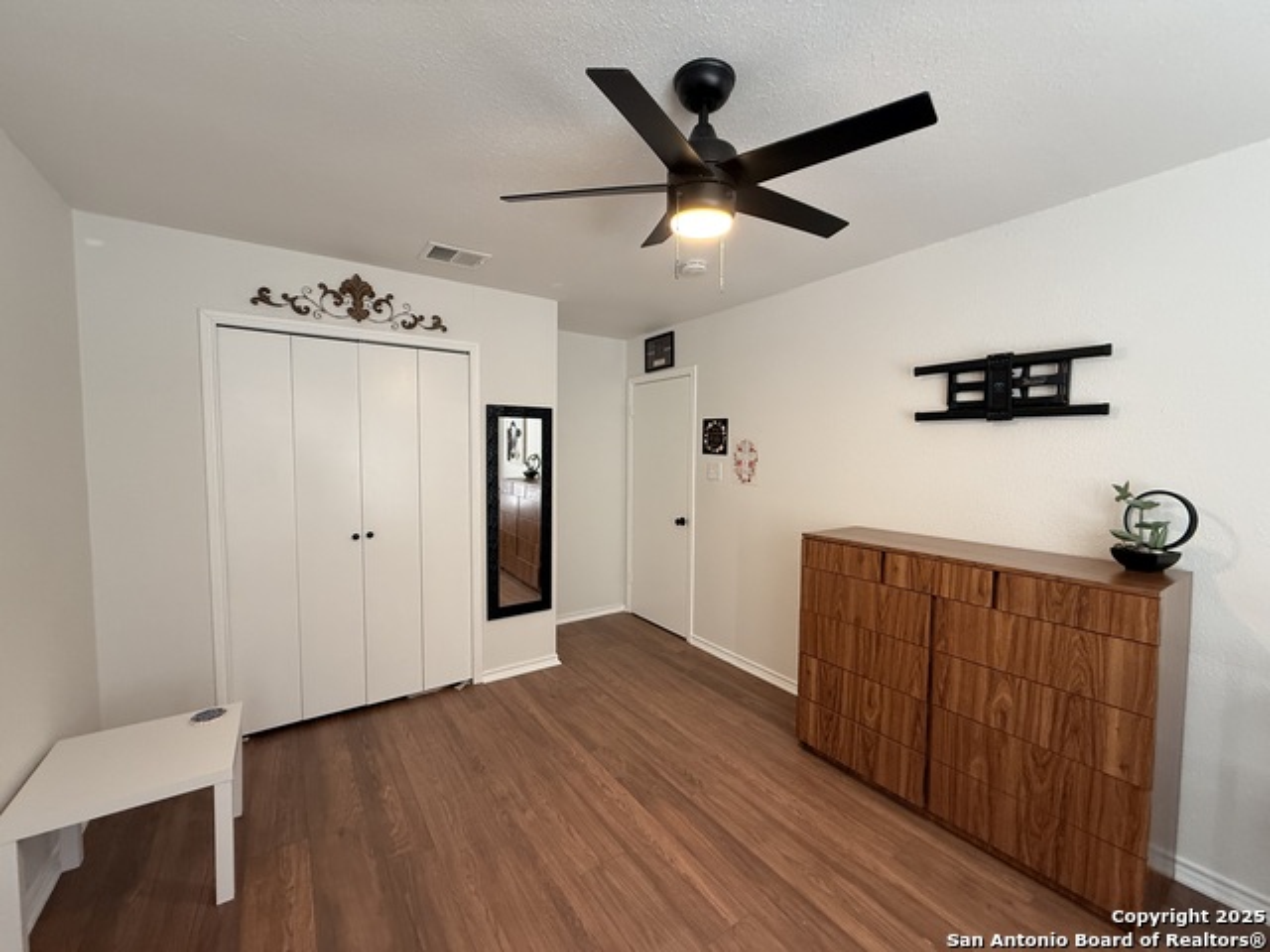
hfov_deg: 102.1
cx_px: 635
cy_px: 476
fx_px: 514
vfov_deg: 85.7
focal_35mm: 14
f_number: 2.2
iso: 250
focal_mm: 2.22
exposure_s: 1/99
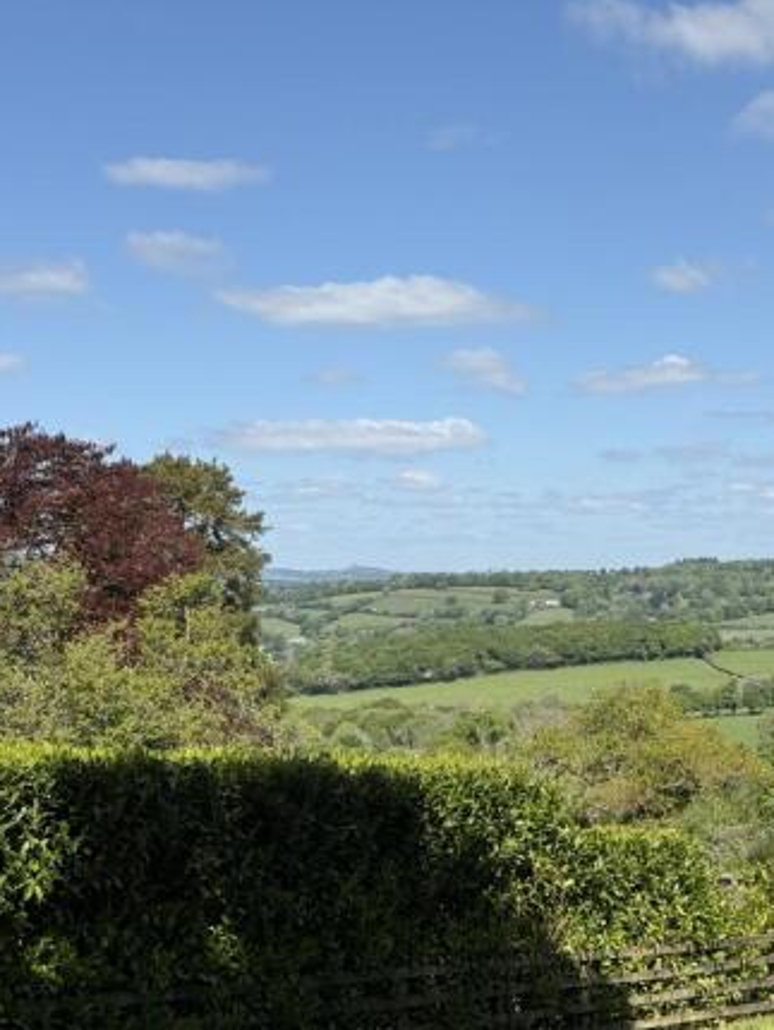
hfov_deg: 22.5
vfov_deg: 29.8
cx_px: 538
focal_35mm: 65
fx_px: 1936
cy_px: 521
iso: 64
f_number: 1.78
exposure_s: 1/5587
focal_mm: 6.76
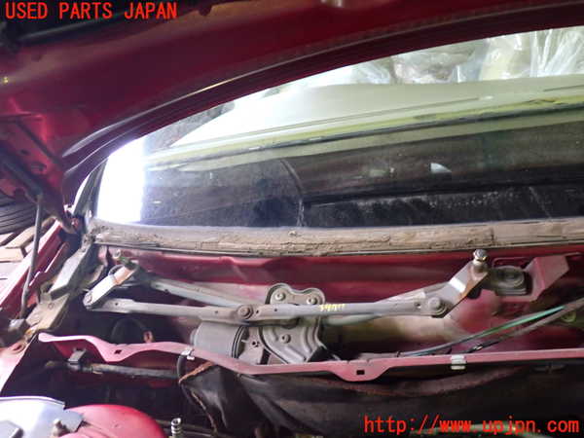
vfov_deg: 46.8
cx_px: 292
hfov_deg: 60.0
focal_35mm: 30
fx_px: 506
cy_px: 219
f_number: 2.3
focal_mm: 5.4
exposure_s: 1/30
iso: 640
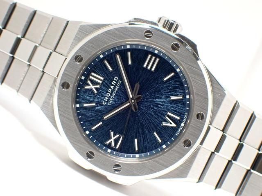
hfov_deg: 19.6
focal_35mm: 100
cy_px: 98
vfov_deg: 14.8
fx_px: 757
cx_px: 131
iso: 400
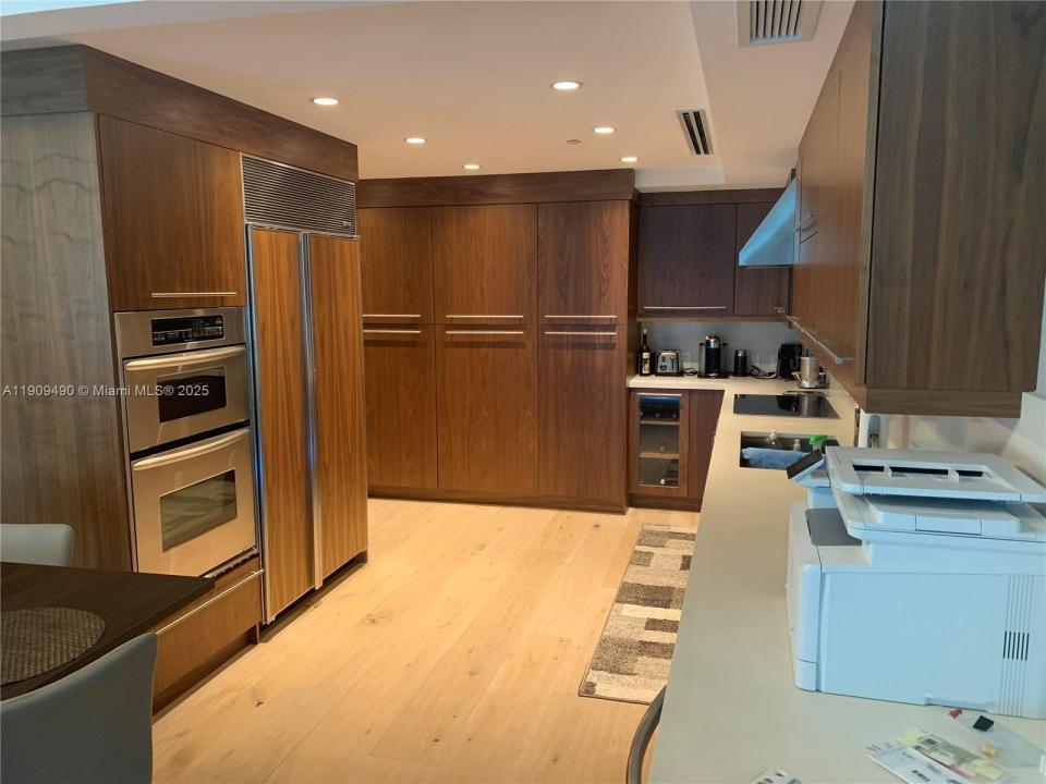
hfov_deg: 67.3
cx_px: 523
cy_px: 392
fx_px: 786
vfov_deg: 53.1
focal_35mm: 26
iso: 250
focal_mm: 4.25
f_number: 1.8
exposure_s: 1/60
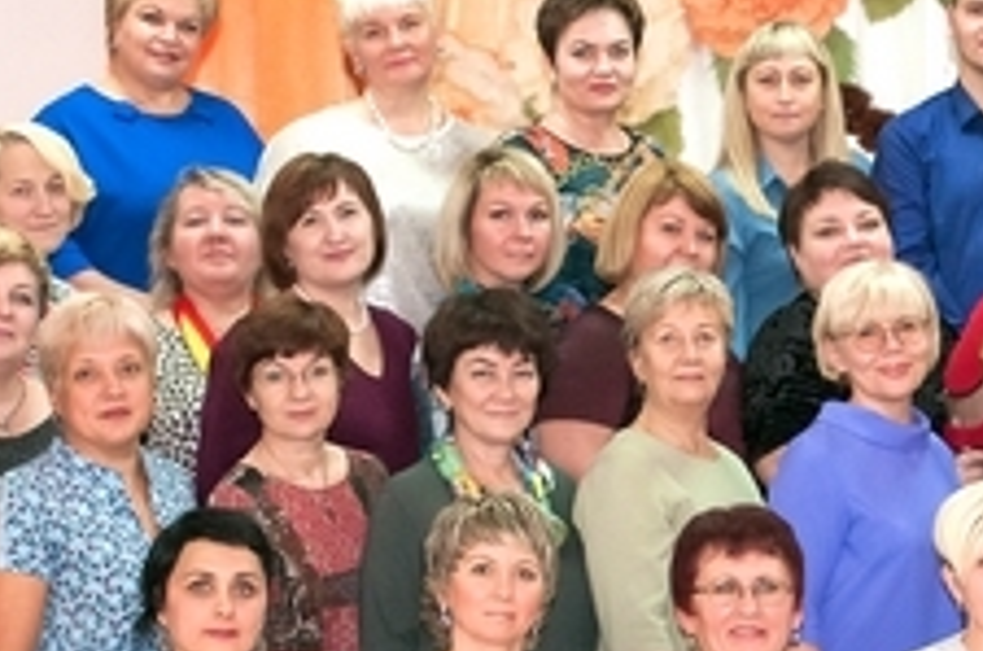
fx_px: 3694
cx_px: 1066
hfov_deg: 14.8
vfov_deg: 10.0
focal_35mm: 136
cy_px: 592
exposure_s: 1/80
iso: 400
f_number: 5
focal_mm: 29
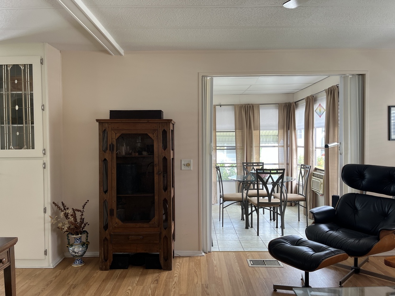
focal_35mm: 26
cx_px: 198
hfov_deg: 67.3
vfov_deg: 53.1
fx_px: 297
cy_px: 148
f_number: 1.6
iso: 80
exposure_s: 1/121
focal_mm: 5.1
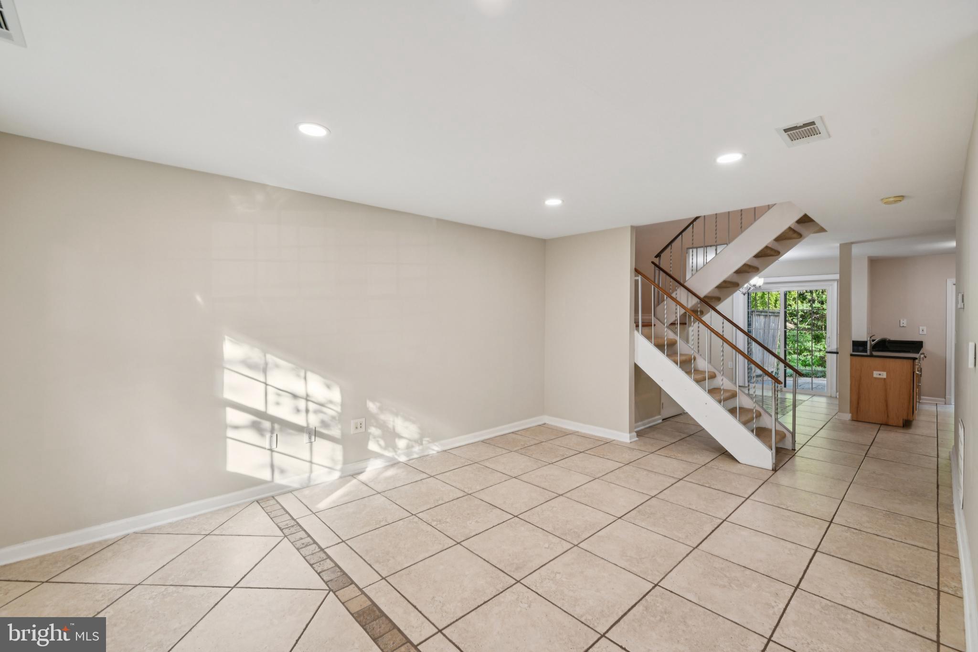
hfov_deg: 100.4
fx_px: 407
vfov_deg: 77.3
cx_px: 489
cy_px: 326
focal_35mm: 15
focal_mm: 15
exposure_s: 1/15
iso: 180
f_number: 8
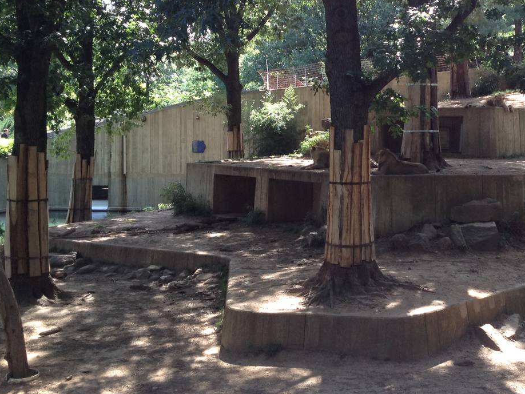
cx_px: 405
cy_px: 125
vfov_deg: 23.9
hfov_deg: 31.0
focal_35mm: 61
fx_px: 925
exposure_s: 1/143
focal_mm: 4.28
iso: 64
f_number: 2.4
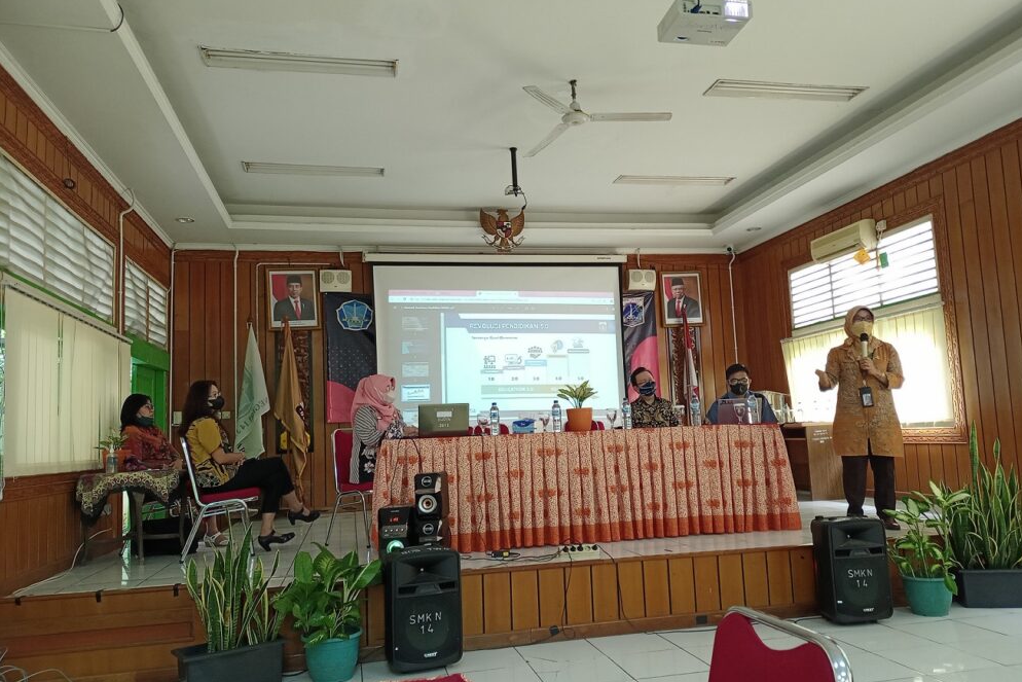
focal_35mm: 30
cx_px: 524
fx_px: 852
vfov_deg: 43.6
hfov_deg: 61.9
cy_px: 354
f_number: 1.79
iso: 498
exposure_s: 1/50
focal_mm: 4.71
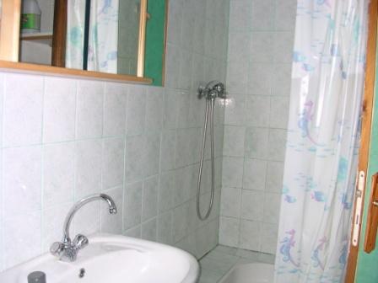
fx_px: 404
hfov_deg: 50.1
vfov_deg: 38.7
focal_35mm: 37
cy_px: 142
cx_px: 189
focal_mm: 5.6
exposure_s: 1/60
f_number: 2.7
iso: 100
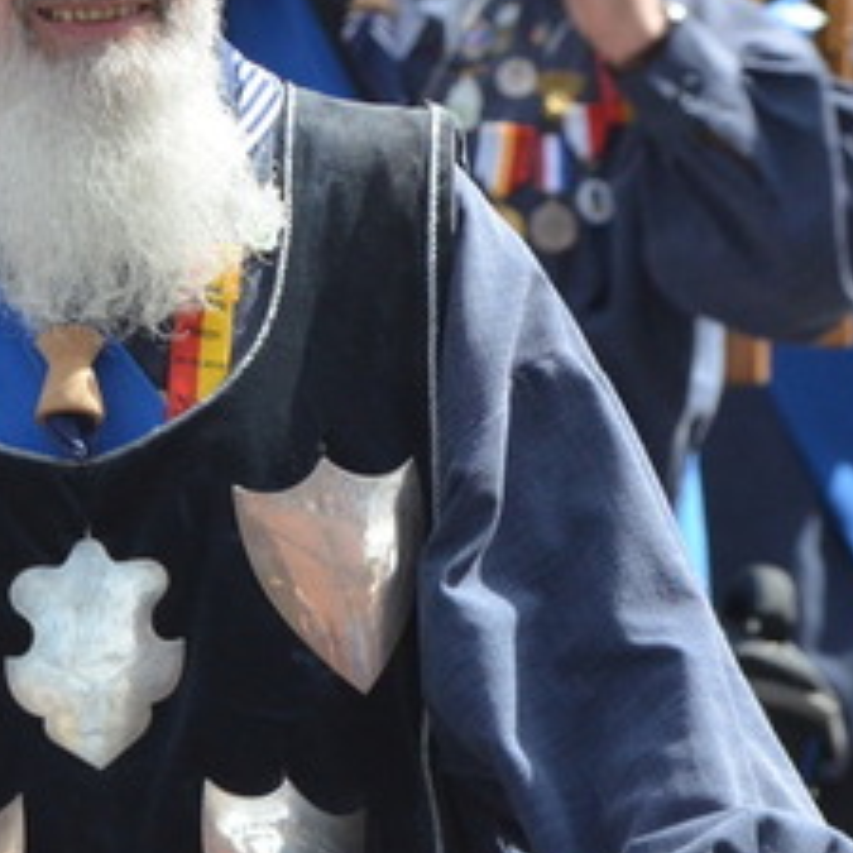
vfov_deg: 2.4
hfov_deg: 2.4
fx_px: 20696
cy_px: 436
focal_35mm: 742
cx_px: -364
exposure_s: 1/2500
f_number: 6.3
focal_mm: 185
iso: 1000
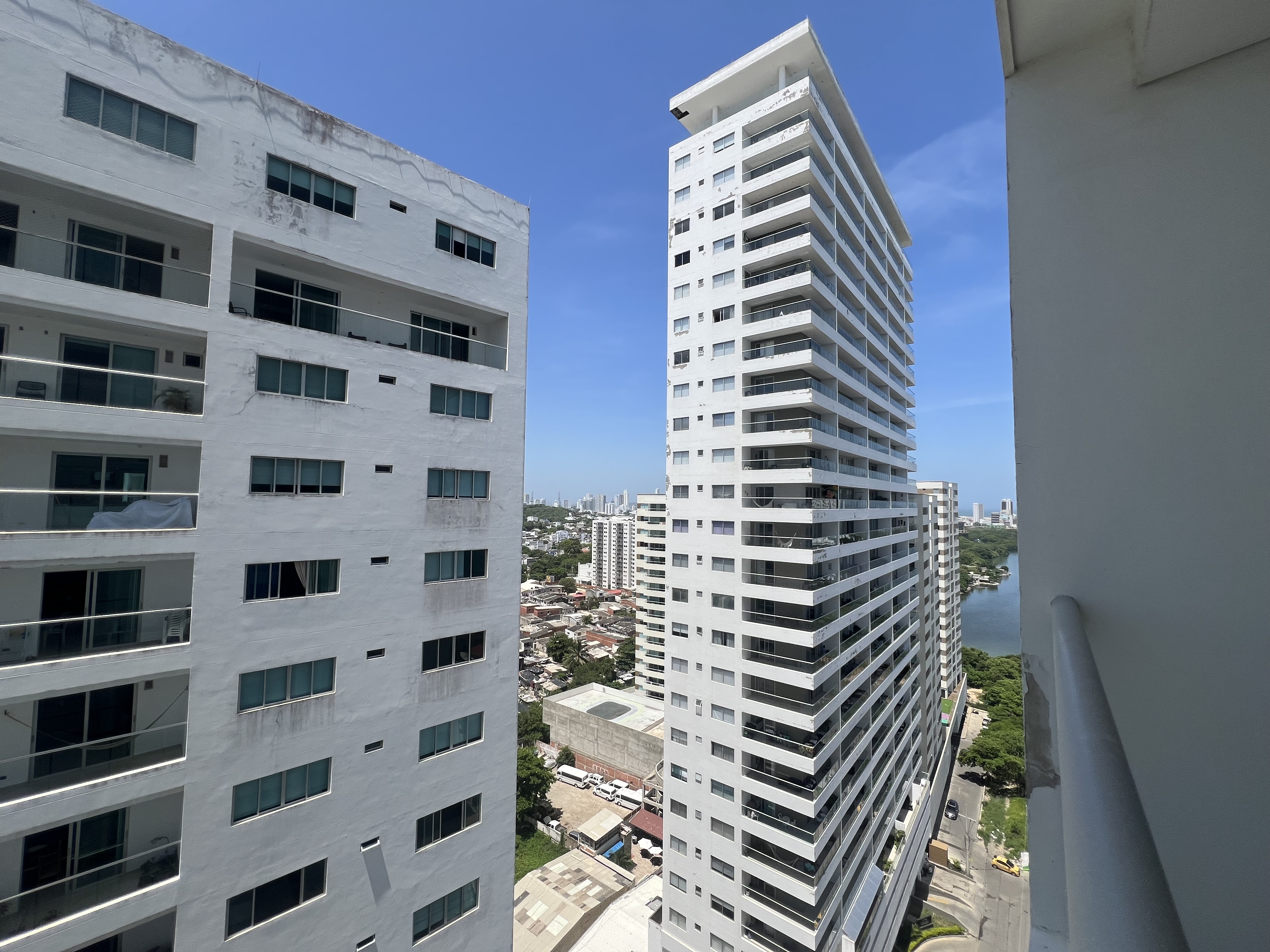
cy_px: 476
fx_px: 477
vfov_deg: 89.9
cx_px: 635
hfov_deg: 106.2
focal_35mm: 13
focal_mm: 1.57
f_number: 1.8
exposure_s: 1/2538
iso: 32
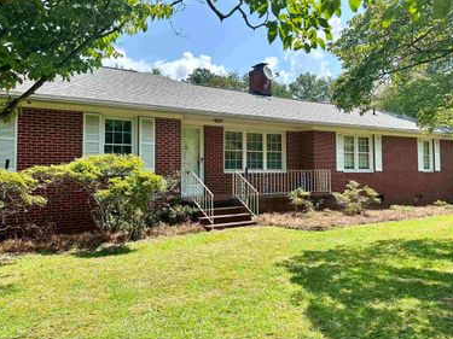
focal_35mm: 32
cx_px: 256
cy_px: 148
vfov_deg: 44.0
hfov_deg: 56.6
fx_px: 419
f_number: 1.78
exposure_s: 1/2469
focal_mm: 6.86
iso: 80
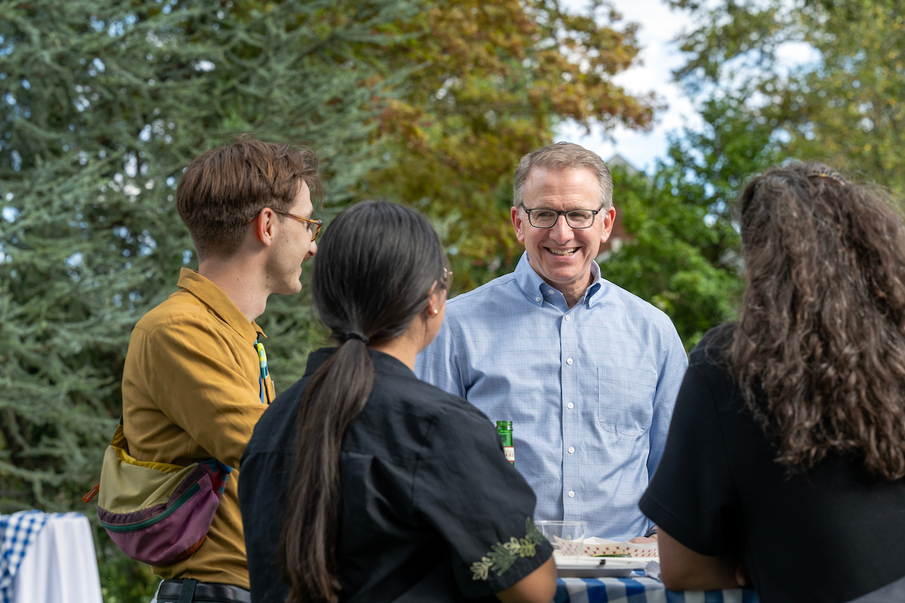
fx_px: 2413
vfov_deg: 14.3
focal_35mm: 96
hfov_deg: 21.2
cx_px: 452
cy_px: 302
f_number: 6.3
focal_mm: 96
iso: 200
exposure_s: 1/320
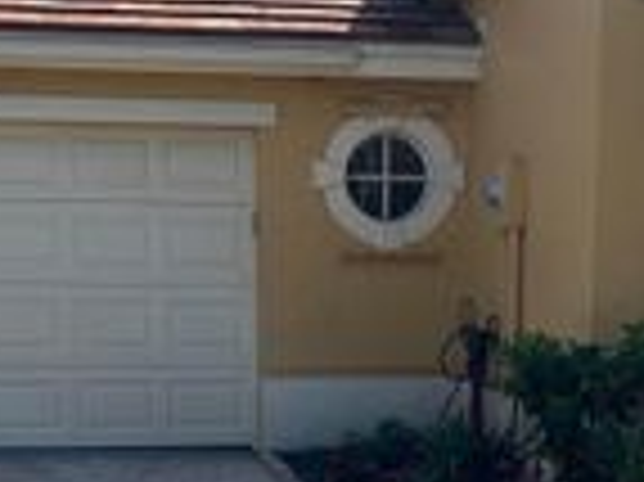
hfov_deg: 21.5
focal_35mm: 91
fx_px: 1692
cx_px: 369
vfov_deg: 15.8
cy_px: 516
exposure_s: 1/3571
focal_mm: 5.7
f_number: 1.5
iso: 50
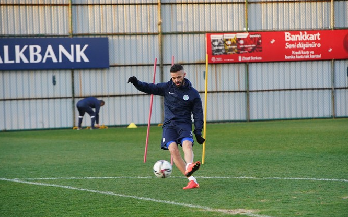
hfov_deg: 10.2
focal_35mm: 205
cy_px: 113
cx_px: 174
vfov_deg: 6.4
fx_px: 1944
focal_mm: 200
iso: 4000
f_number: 5.6
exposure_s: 1/1000
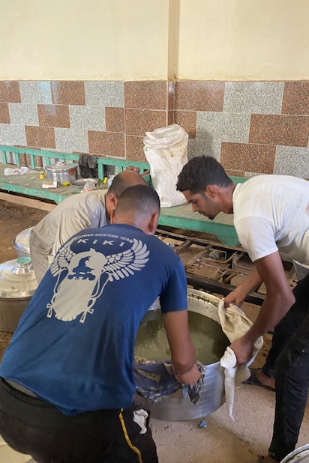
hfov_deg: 46.3
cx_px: 170
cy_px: 231
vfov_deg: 65.5
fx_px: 360
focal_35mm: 28
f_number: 1.8
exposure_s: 1/60
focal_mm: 4.25
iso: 400
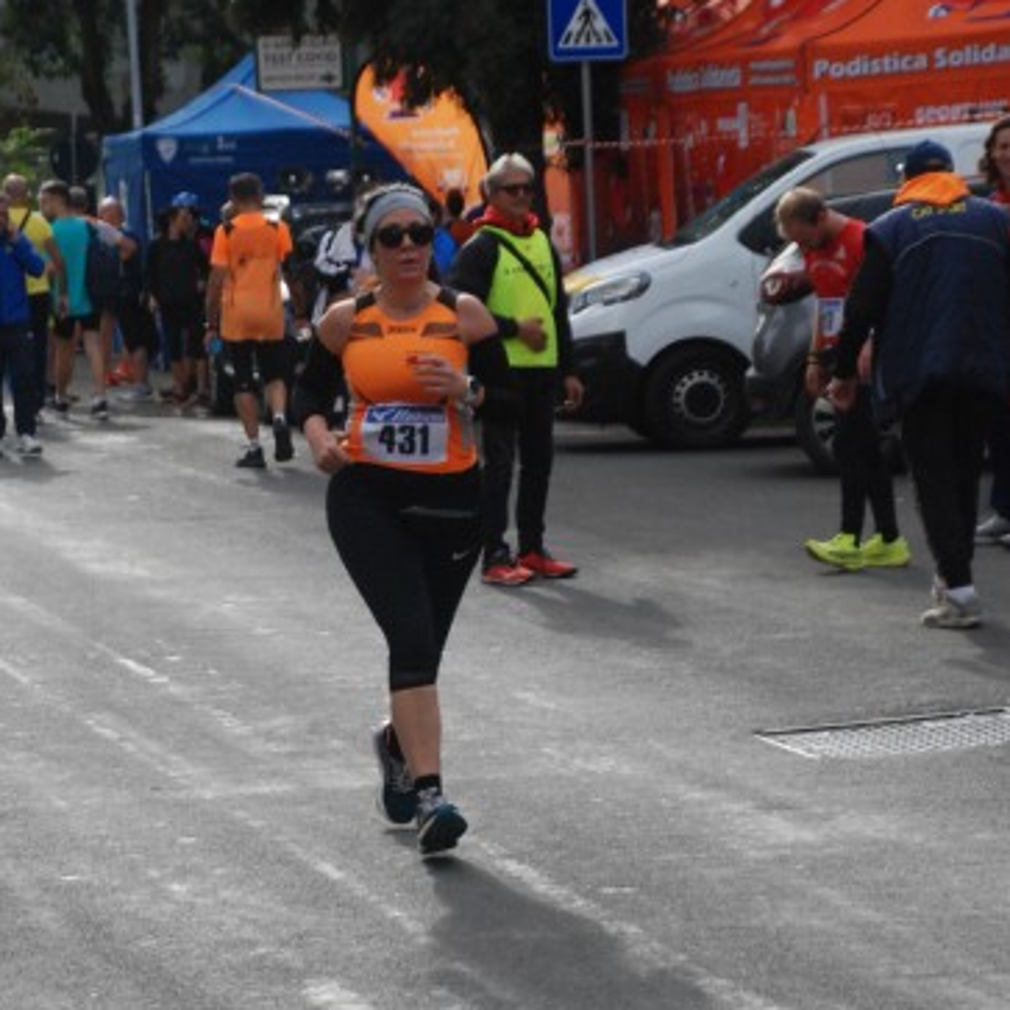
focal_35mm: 148
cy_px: 651
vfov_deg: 11.8
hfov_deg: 11.8
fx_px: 4886
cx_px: 466
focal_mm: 70
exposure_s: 1/1250
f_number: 5.6
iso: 1000
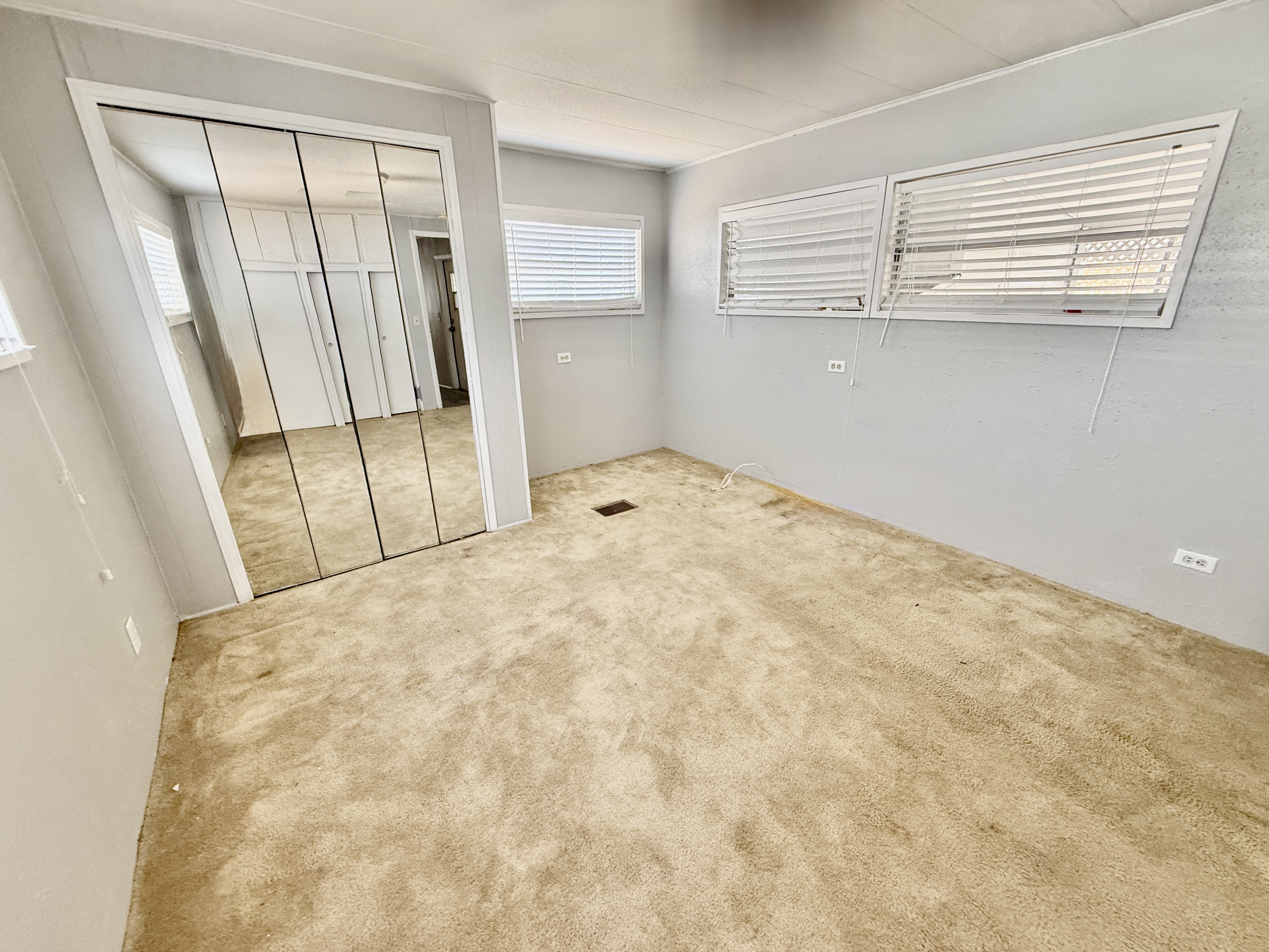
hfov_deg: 102.1
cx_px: 634
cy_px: 476
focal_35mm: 14
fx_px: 513
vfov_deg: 85.7
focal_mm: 2.22
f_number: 2.2
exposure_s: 1/120
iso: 200
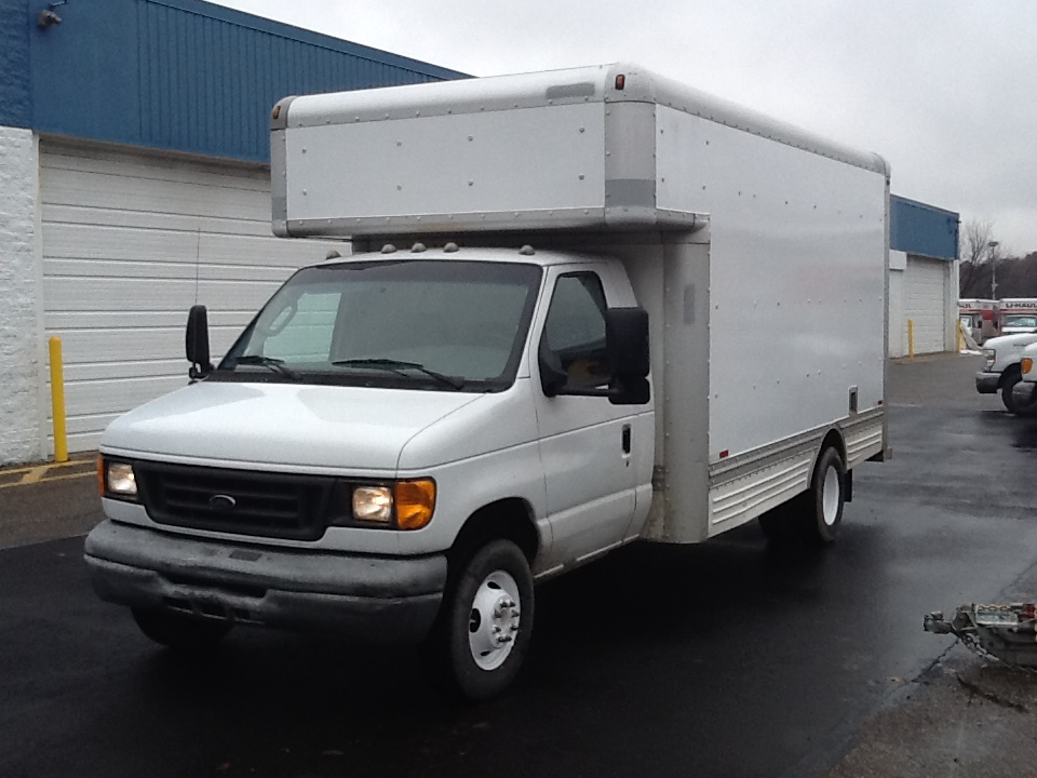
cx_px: 518
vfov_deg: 32.9
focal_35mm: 44
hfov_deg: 42.9
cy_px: 389
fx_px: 1318
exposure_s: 1/207
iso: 40
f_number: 2.4
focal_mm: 2.03
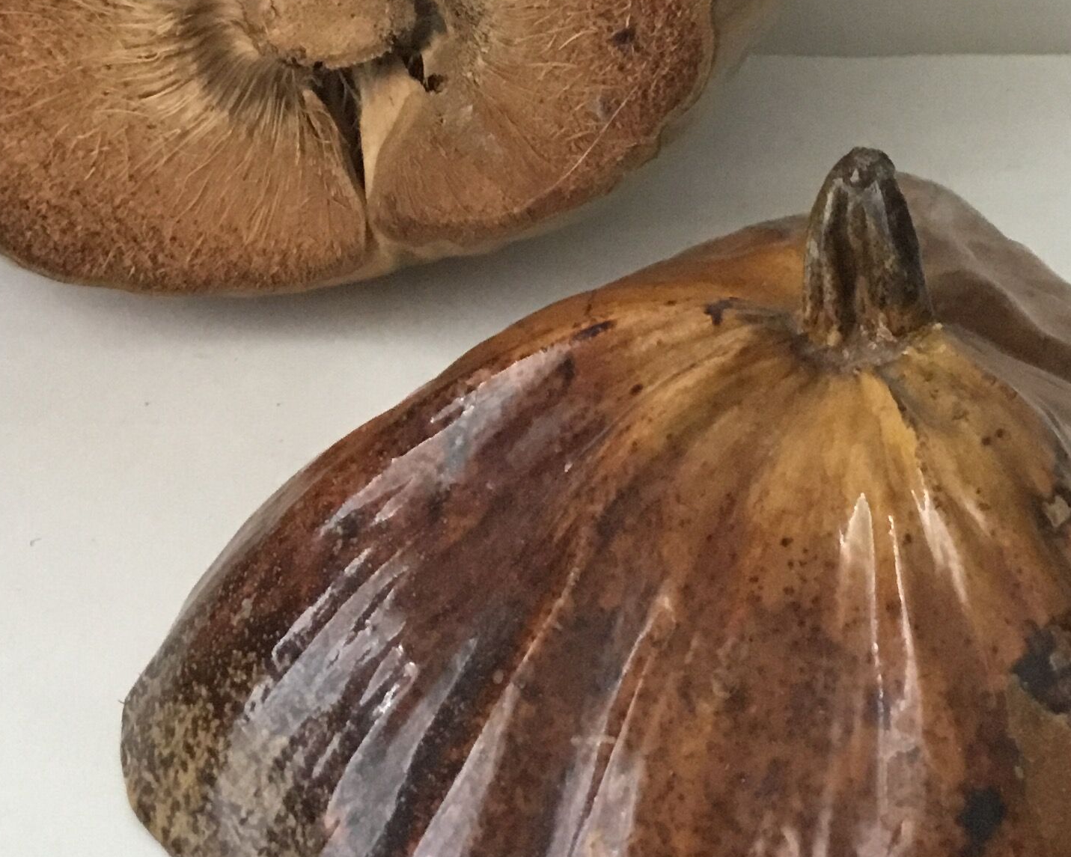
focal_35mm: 69
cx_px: 551
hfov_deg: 27.5
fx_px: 2187
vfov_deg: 21.8
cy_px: 133
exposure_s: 1/33
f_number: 2.4
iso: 250
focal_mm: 3.3
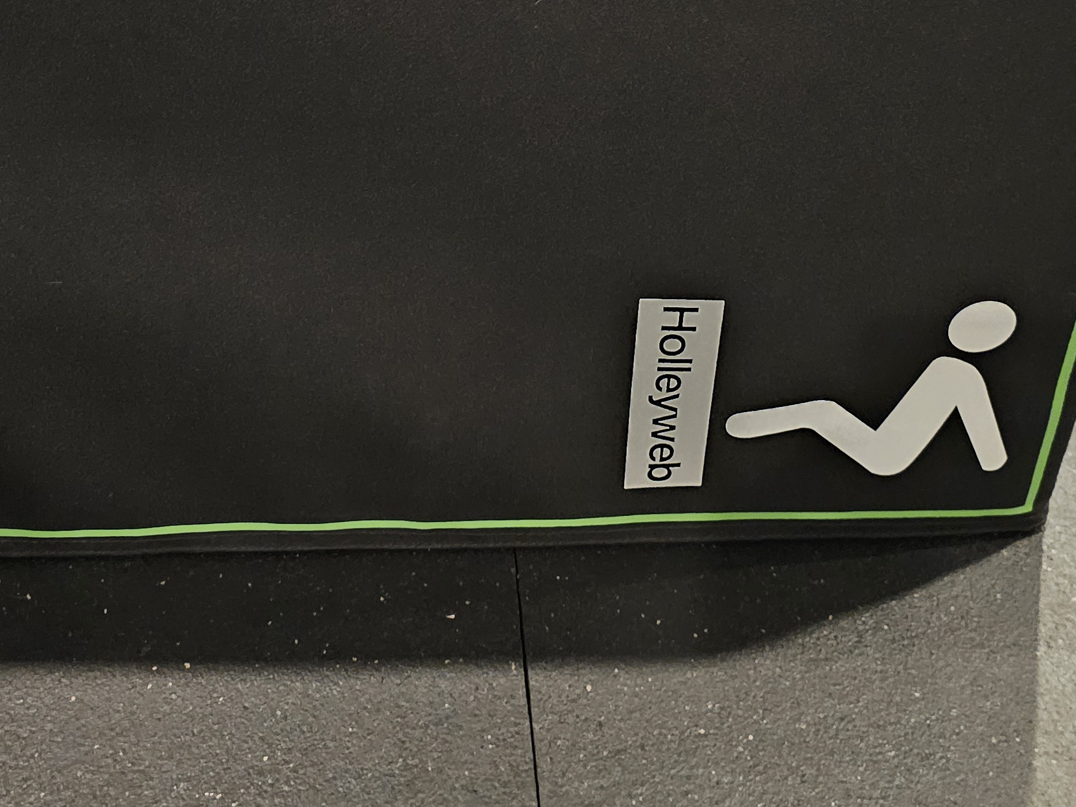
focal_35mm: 49
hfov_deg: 38.9
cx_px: 476
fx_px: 1523
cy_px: 77
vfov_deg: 28.5
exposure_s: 1/24
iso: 1250
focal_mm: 6.3
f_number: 1.7
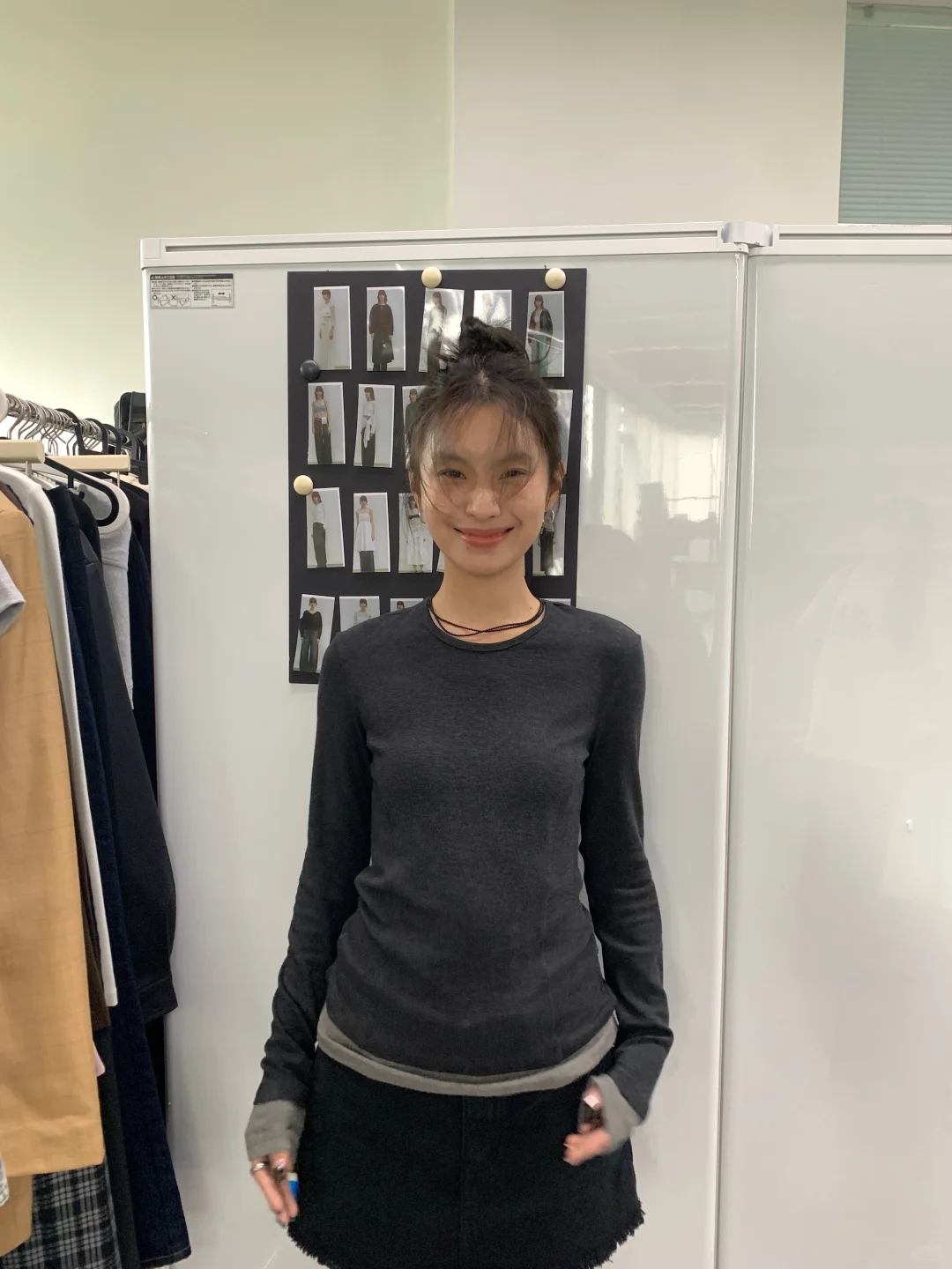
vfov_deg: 67.3
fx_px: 953
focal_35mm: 26
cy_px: 634
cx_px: 476
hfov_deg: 53.1
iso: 250
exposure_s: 1/60
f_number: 1.8
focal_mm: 4.25
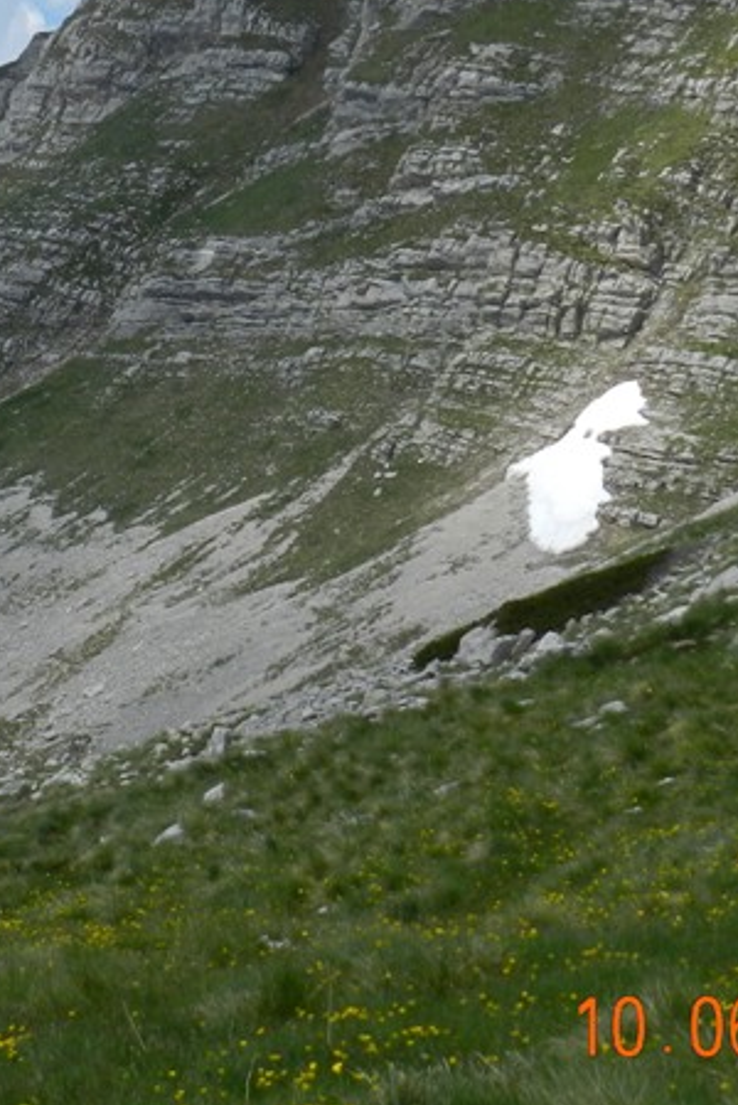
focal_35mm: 109
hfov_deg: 12.5
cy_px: 278
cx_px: 86
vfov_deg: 18.6
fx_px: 3346
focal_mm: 8.1
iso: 160
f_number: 5
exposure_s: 1/800
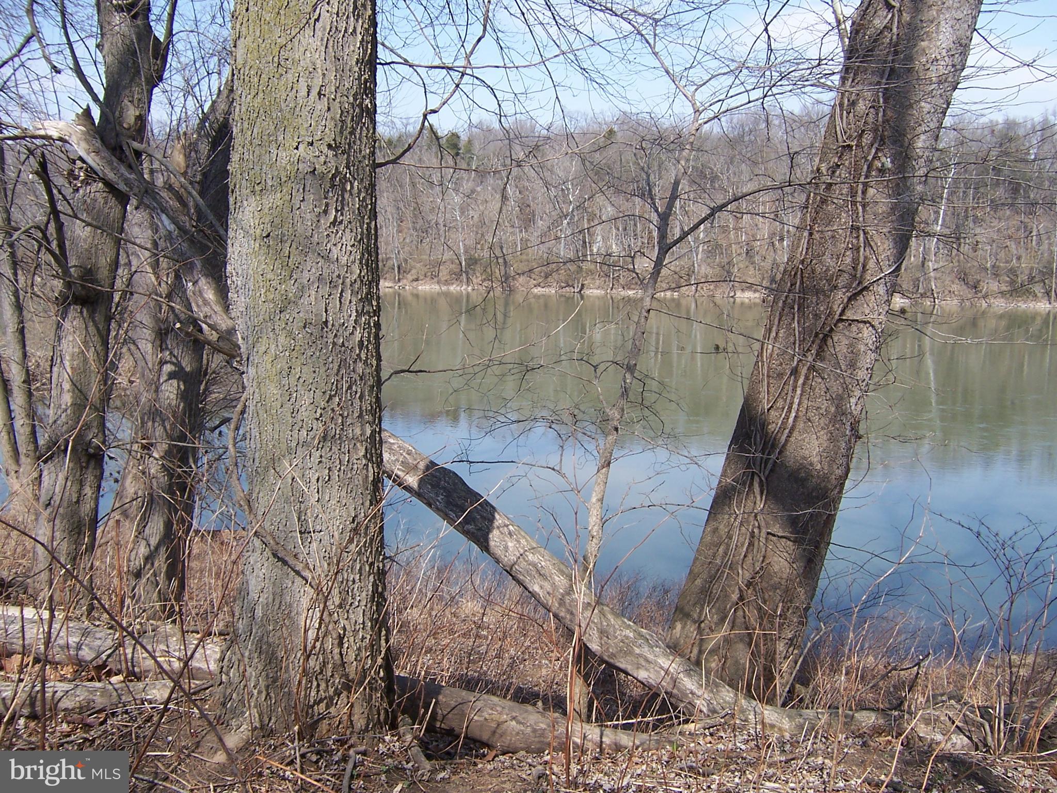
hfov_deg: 55.4
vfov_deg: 42.9
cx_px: 528
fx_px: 1008
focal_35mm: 33
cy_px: 396
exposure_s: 1/500
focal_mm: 5.5
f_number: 3.4
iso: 80
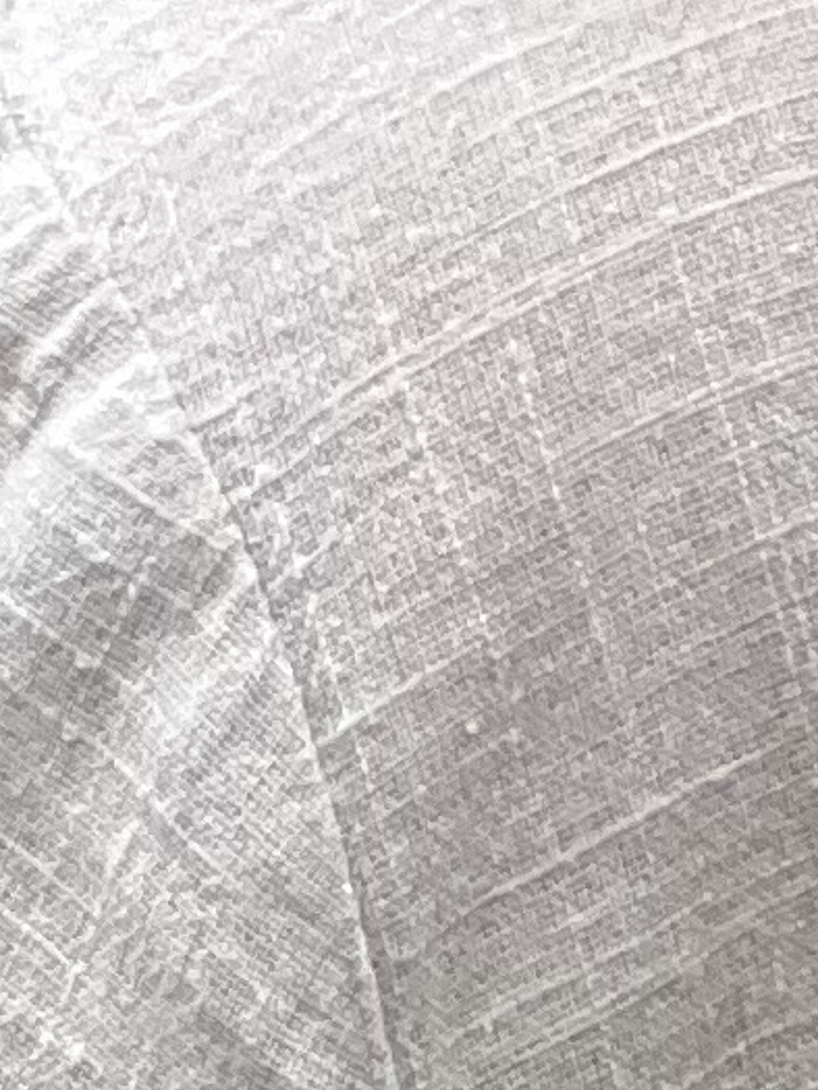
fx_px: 18613
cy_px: -1042
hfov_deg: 2.5
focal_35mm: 591
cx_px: 2444
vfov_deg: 3.3
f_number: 2.8
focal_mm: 9
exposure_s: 1/121
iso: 25
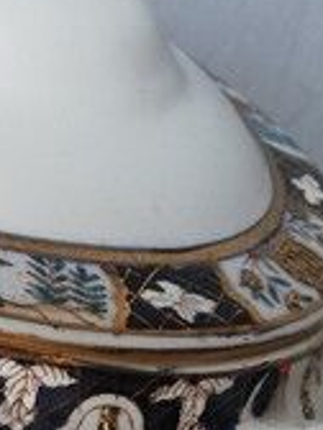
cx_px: -190
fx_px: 1157
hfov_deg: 14.6
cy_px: 322
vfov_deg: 20.9
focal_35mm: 93
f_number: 2.2
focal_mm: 3.81
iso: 80
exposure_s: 1/100
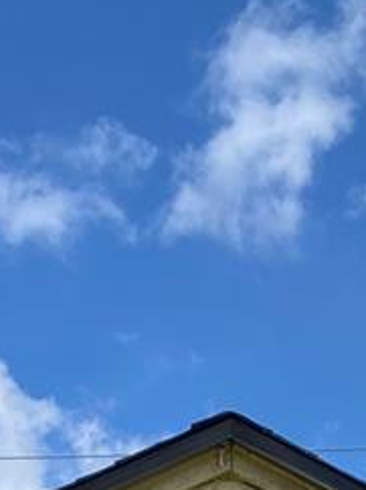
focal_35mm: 129
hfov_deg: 11.5
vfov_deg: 12.2
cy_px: 1174
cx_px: 261
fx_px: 1822
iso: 32
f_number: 1.8
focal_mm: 4.25
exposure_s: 1/2183
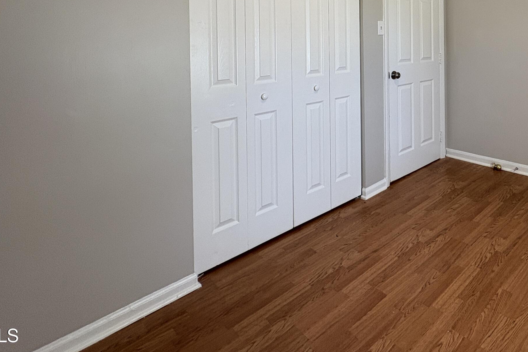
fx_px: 352
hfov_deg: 68.3
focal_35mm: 24
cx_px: 404
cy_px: 39
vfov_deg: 48.0
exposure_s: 1/120
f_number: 2.2
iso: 80
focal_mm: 2.22
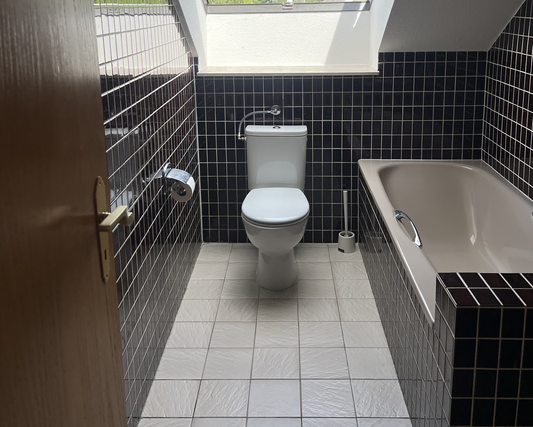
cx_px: 267
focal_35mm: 34
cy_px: 110
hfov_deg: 52.8
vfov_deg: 42.1
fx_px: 536
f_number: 1.5
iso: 50
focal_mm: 5.7
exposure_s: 1/509
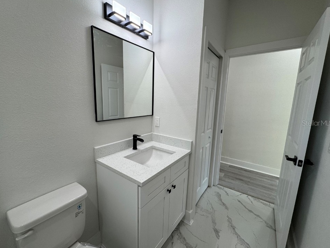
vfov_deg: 81.7
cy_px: 123
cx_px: 158
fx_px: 143
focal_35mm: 15
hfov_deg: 98.1
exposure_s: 1/120
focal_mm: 2.22
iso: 100
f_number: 2.2
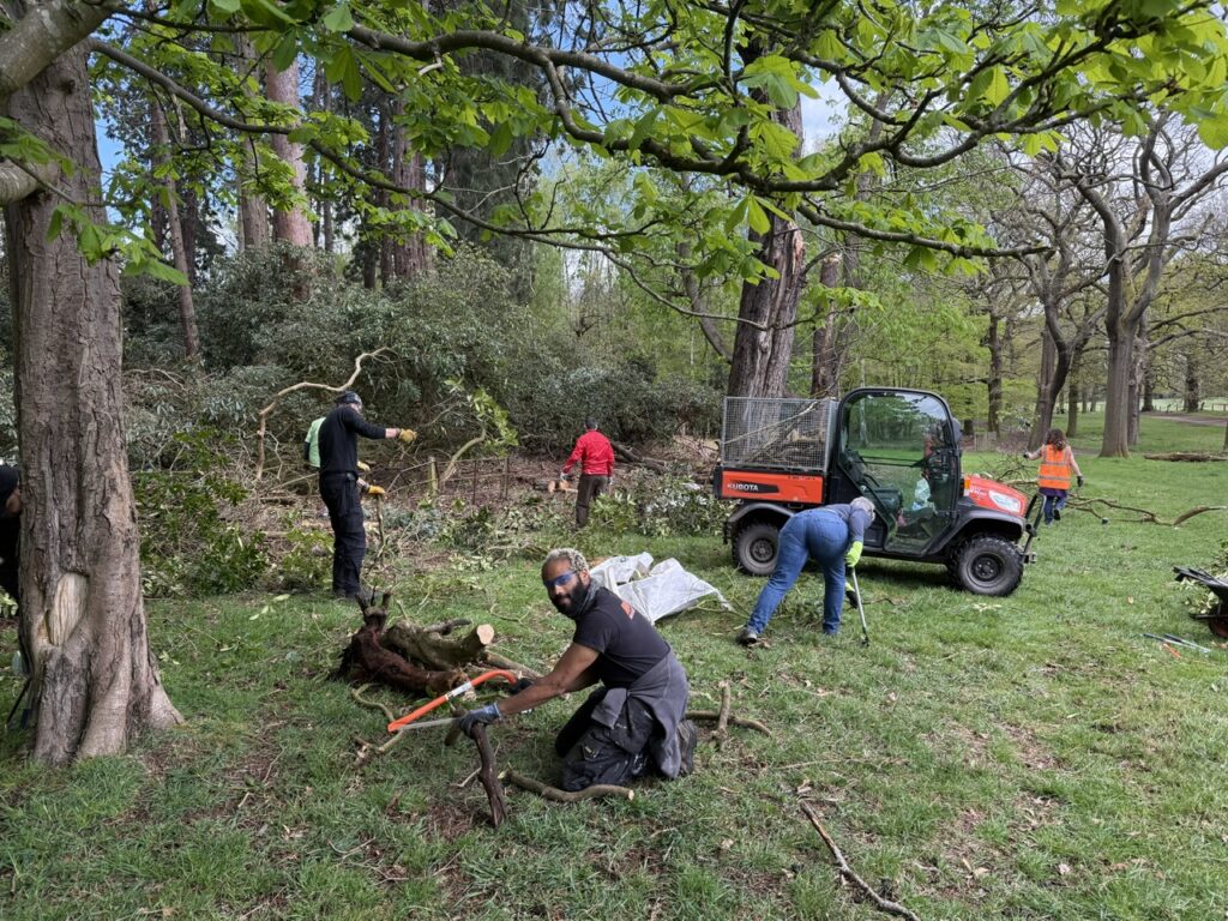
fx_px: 851
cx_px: 614
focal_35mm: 24
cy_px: 460
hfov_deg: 71.6
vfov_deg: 56.8
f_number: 1.78
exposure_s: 1/637
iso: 100
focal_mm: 6.76
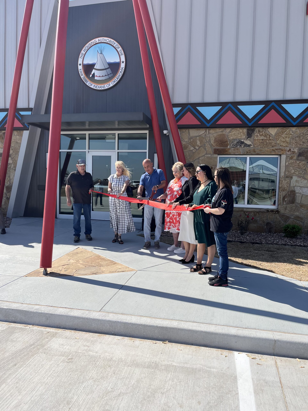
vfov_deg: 67.3
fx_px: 308
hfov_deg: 53.1
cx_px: 154
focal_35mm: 26
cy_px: 206
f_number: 1.6
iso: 50
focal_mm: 5.1
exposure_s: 1/3215
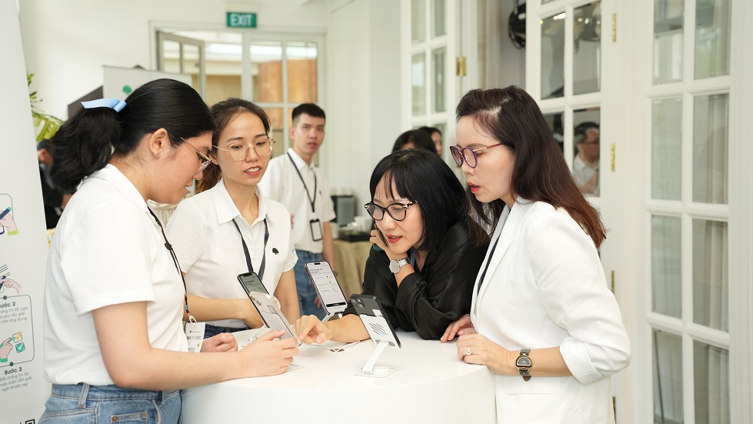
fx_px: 919
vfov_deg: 26.0
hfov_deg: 44.6
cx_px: 372
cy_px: 205
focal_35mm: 46
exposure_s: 1/160
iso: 500
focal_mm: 43
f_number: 3.5
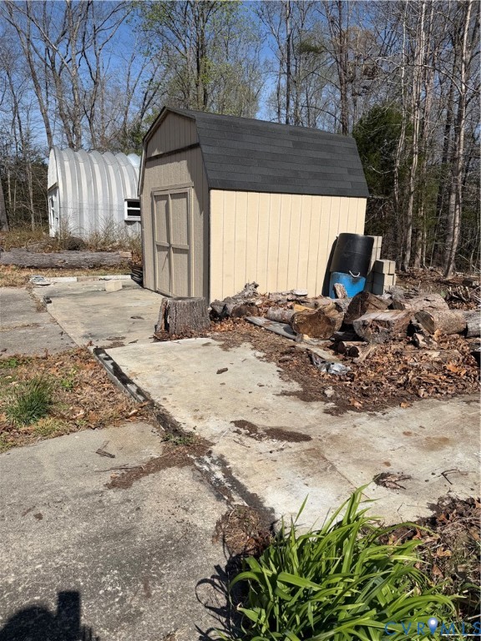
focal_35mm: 24
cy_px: 320
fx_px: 445
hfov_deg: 56.8
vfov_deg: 71.6
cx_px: 240
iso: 80
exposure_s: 1/8130
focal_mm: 6.76
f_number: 1.78
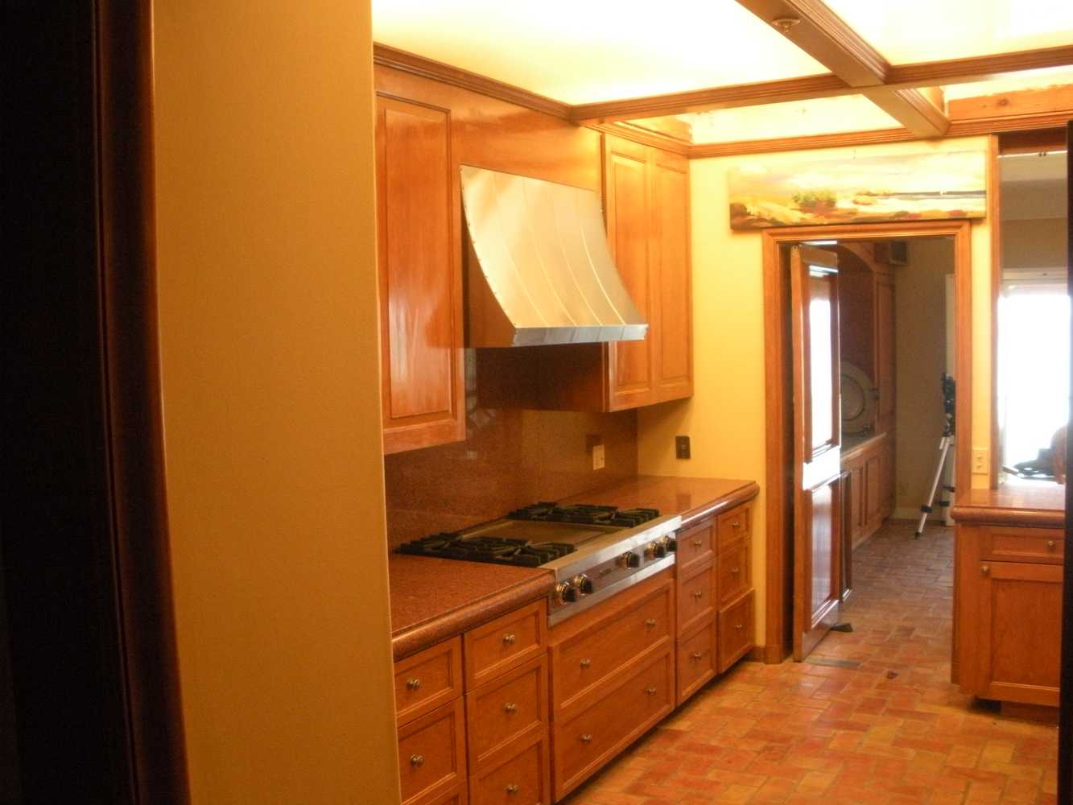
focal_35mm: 36
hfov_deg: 51.4
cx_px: 536
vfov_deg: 39.7
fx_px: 1116
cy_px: 402
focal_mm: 6.3
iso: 400
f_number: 3.5
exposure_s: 1/44.2
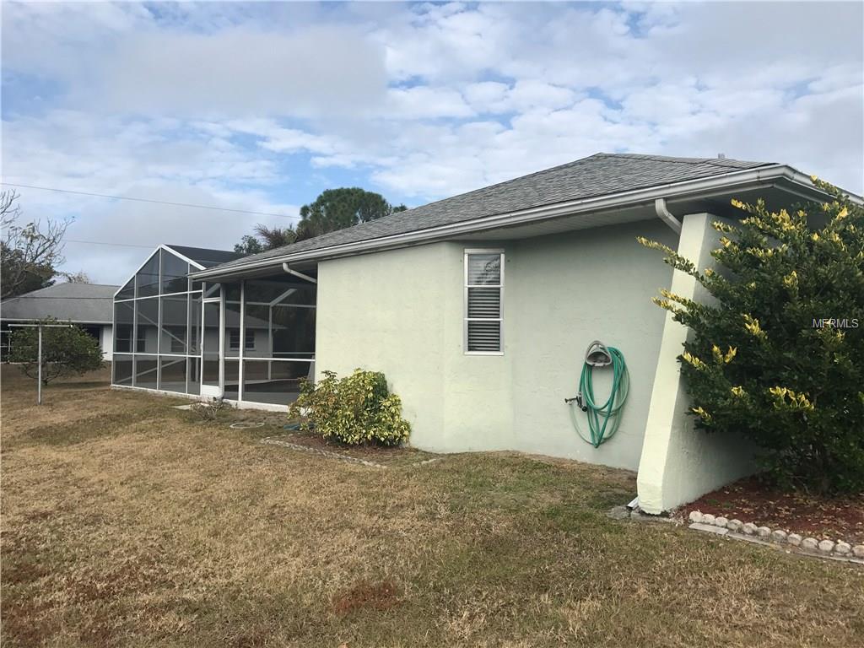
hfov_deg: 63.4
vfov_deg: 49.7
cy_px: 324
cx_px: 432
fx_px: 699
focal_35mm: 28
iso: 20
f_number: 1.8
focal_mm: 3.99
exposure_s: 1/2283
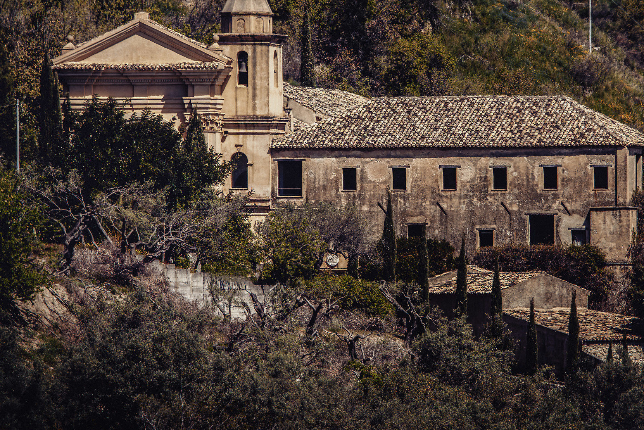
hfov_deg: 4.6
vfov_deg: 3.1
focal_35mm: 448
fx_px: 8017
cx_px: 416
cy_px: 128
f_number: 9
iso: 100
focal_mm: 310
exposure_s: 1/160
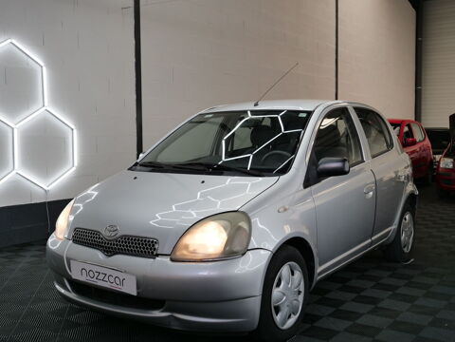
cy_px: 171
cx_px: 228
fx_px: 526
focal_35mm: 40
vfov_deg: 36.0
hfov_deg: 46.8
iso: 200
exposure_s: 1/80
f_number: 3.3
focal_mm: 20
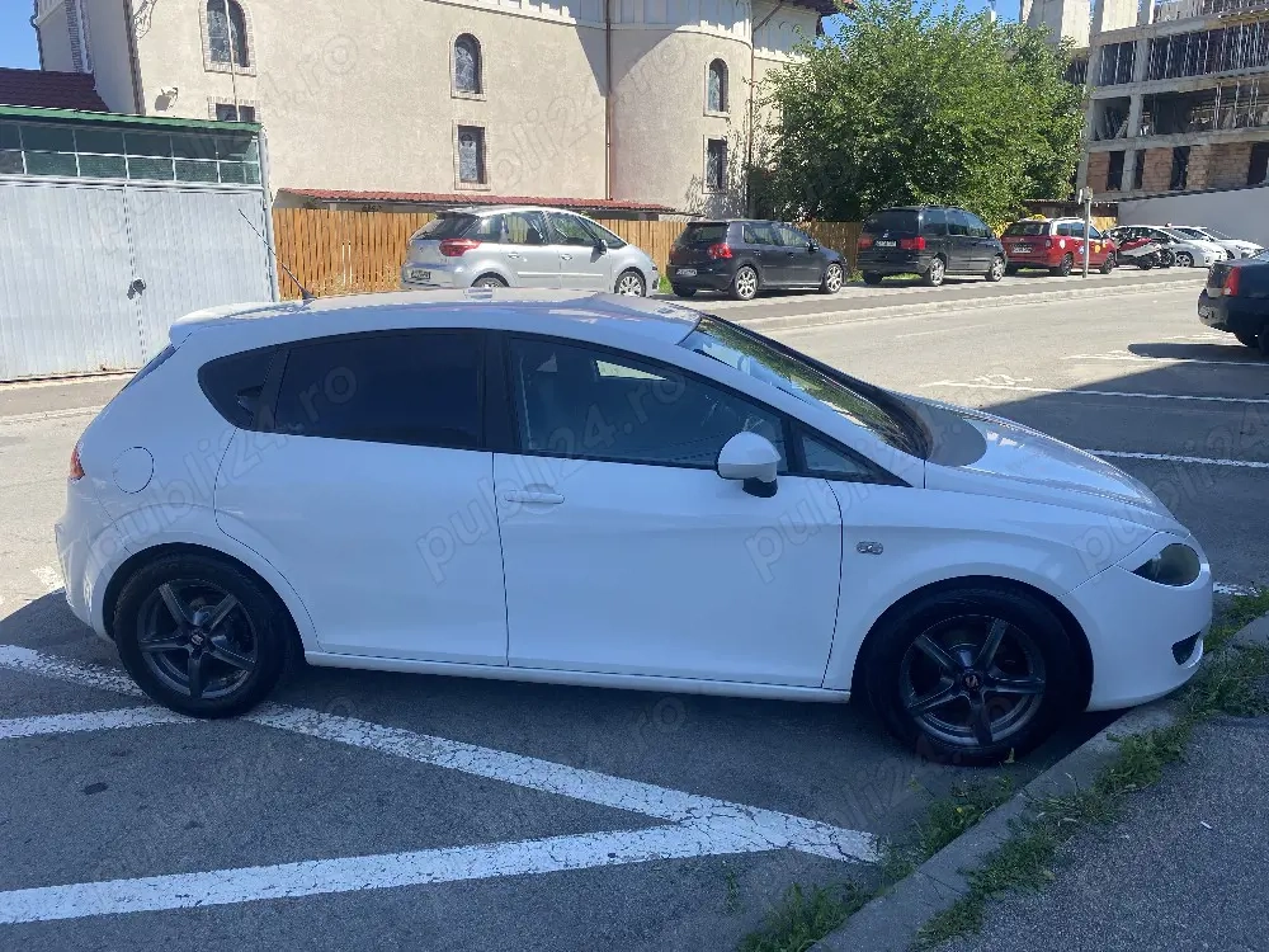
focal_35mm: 26
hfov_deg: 67.3
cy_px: 476
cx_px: 634
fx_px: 953
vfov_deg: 53.1
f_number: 1.8
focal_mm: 4.25
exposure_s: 1/1667
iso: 32
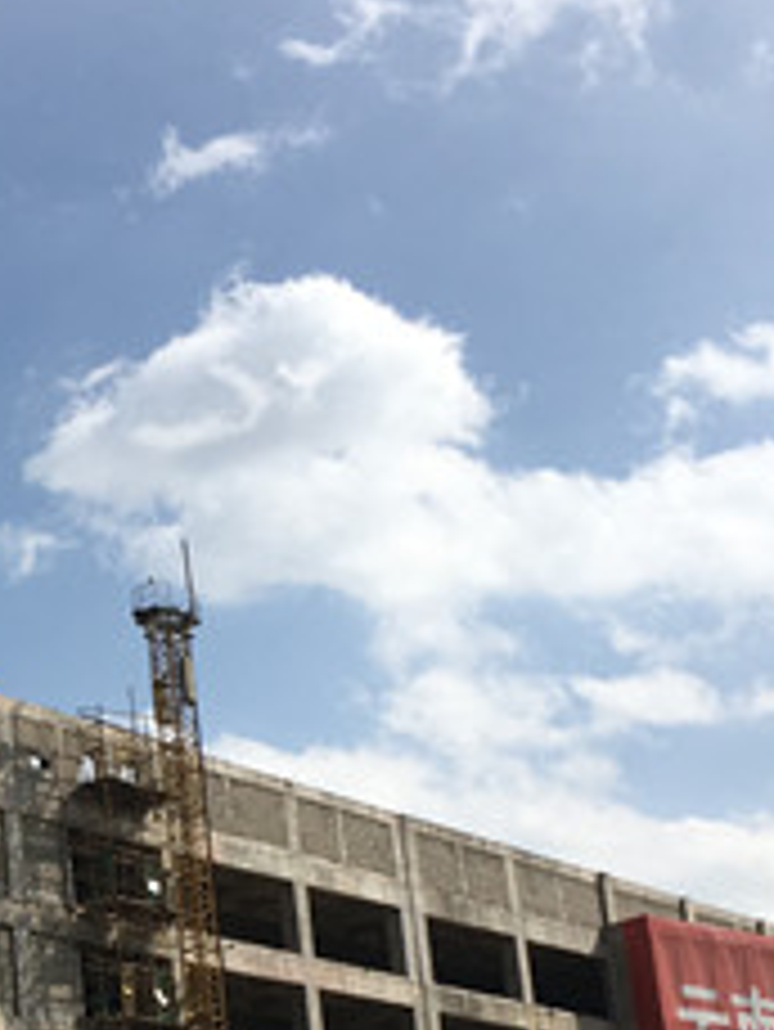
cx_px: -50
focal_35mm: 76
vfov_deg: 24.9
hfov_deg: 18.7
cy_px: 918
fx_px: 2264
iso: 25
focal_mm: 4.15
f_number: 2.2
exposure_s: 1/2747
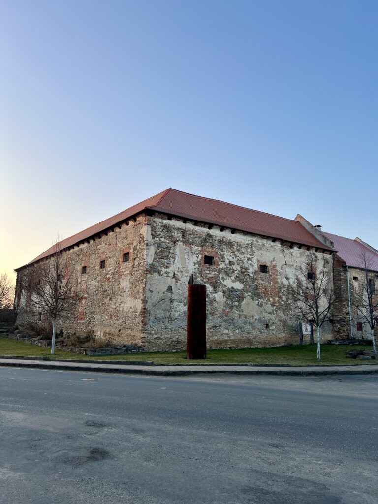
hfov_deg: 53.1
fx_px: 379
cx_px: 189
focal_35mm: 26
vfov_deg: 67.3
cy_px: 252
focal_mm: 5.7
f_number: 1.5
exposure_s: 1/639
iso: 50
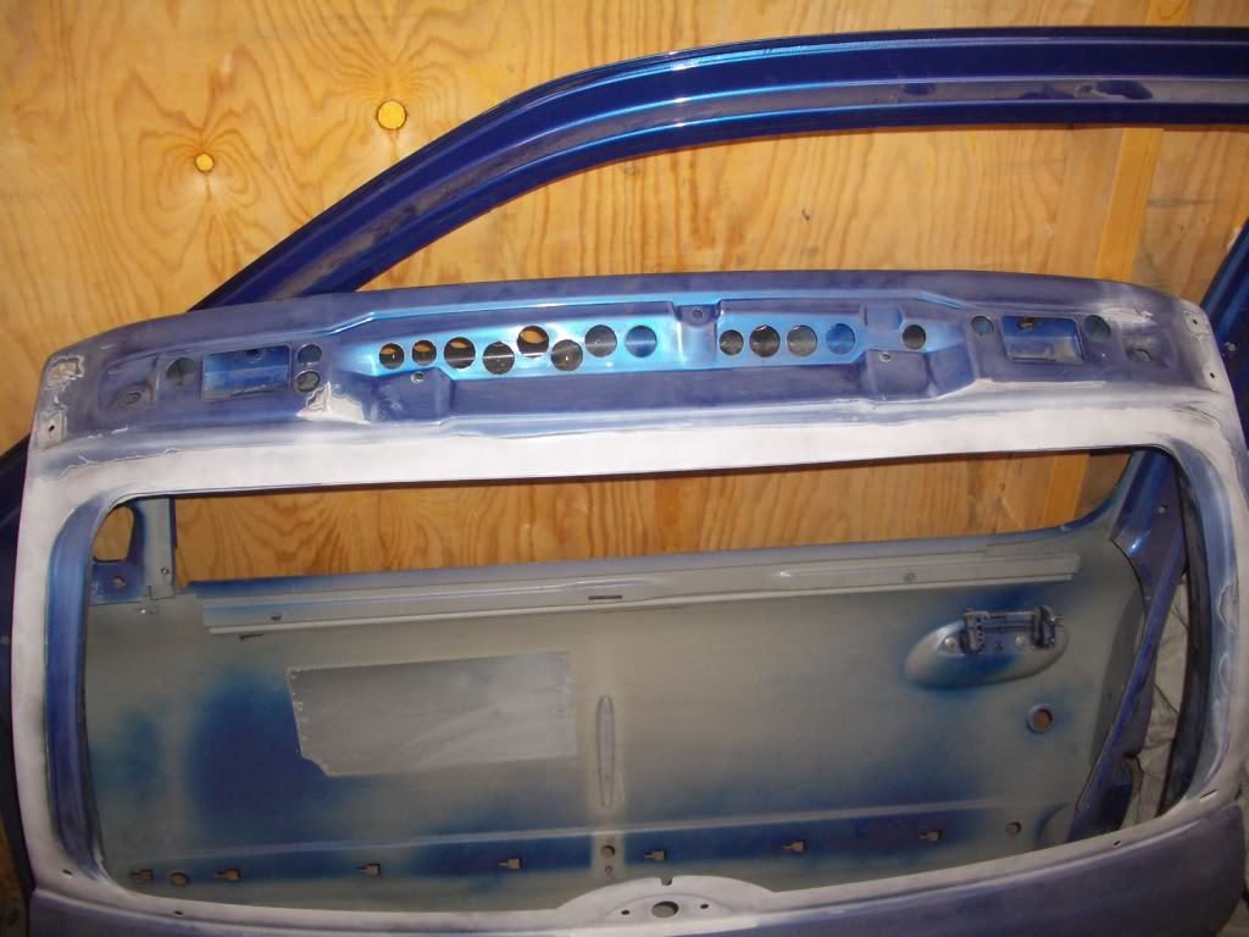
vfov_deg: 40.7
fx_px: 1263
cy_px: 468
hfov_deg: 52.6
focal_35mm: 35
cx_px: 624
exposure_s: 1/60
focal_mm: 5.8
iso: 200
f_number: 2.6
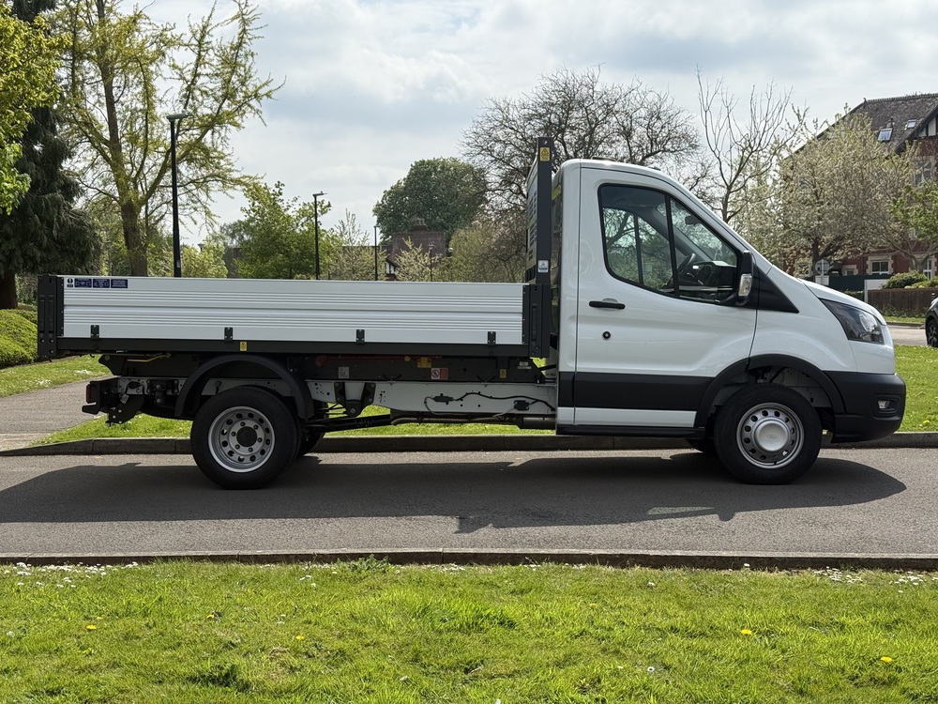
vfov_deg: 30.3
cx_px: 469
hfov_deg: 39.7
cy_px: 352
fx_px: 1301
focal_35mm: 48
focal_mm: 6.76
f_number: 1.78
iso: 100
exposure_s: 1/8772
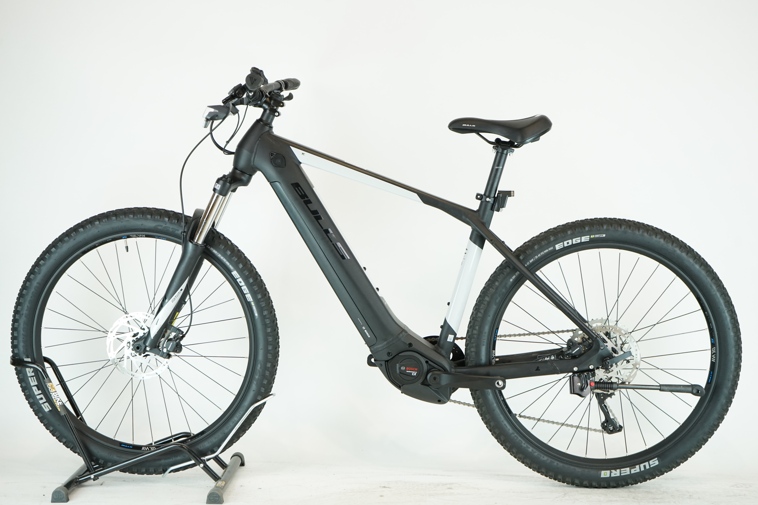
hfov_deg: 32.4
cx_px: 379
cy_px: 252
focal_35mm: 62
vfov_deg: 21.9
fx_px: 1305
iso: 1600
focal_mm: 62
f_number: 5.6
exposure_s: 1/200
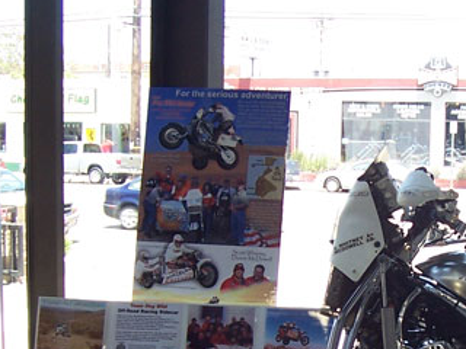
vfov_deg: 17.2
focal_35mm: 85
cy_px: 302
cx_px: 400
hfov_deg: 22.6
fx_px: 1144
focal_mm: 5.6
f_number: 2.7
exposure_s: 1/125
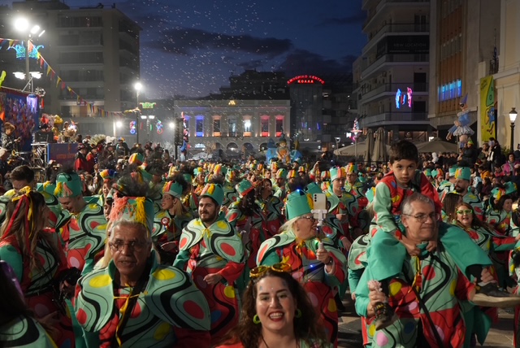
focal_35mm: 36
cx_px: 260
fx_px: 520
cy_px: 174
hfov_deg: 53.1
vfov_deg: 36.9
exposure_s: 1/200
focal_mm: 24
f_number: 4
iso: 1600
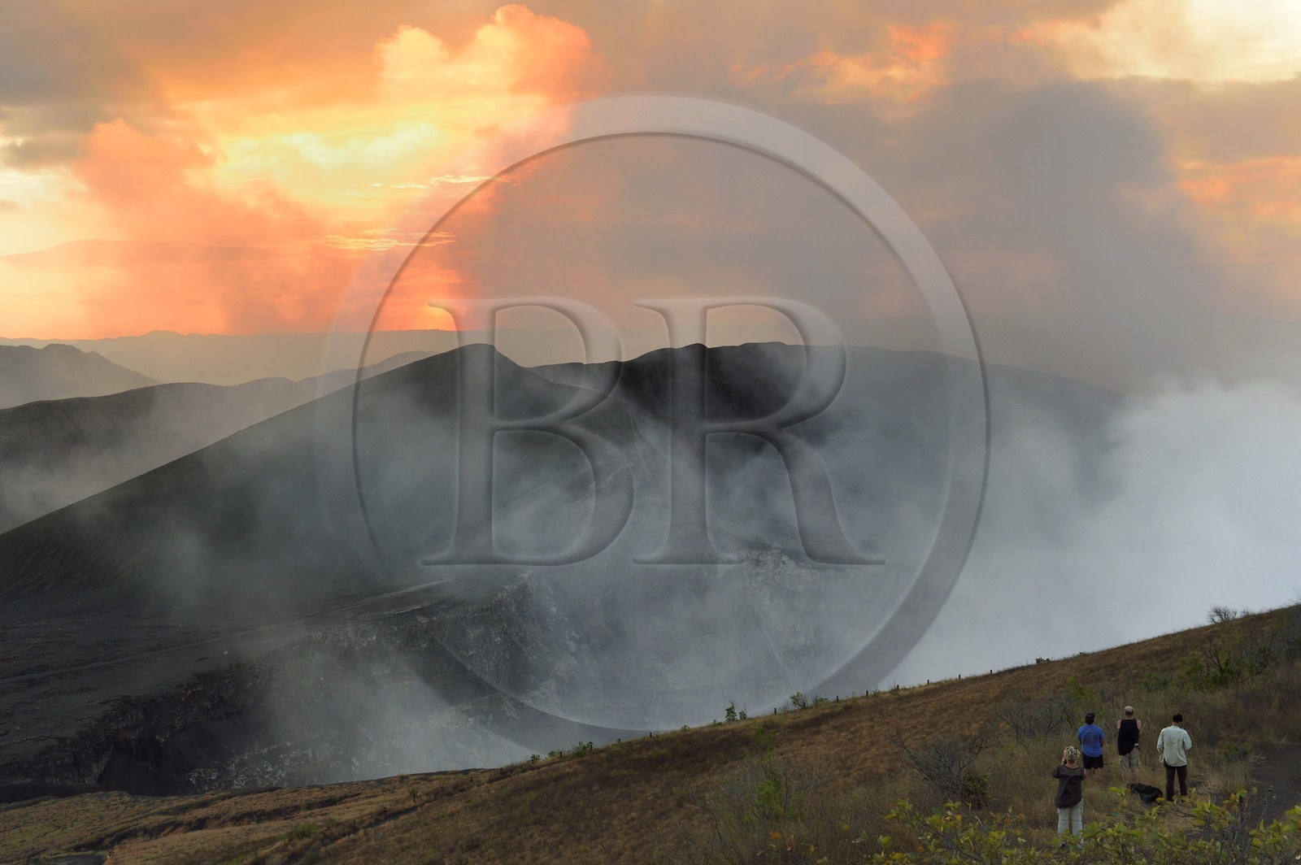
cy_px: 432
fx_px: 1986
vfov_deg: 24.6
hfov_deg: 36.3
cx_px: 650
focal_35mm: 55
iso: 800
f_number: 8
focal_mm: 55
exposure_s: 1/160
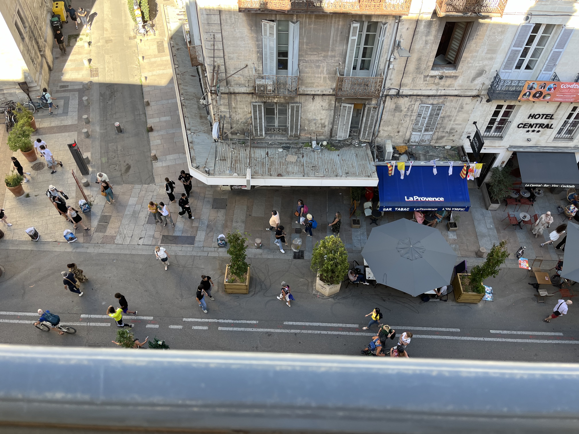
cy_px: 217
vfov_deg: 53.1
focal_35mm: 26
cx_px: 290
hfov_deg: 67.3
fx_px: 435
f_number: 1.6
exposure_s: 1/283
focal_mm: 5.1
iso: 40
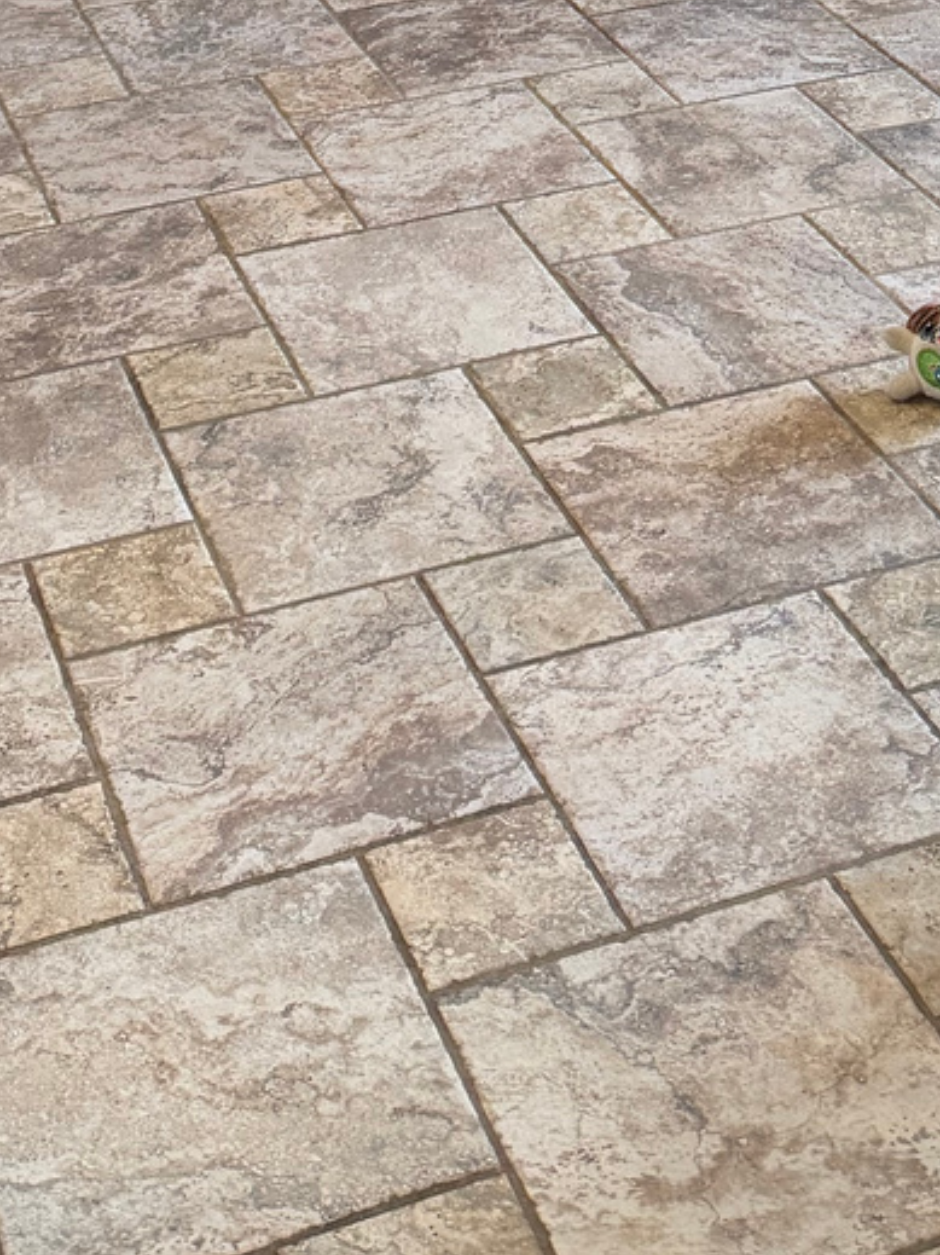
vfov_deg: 22.7
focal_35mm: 71
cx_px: 580
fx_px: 2572
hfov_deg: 20.7
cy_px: -600
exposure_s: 1/120
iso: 320
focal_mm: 6.76
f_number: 1.78
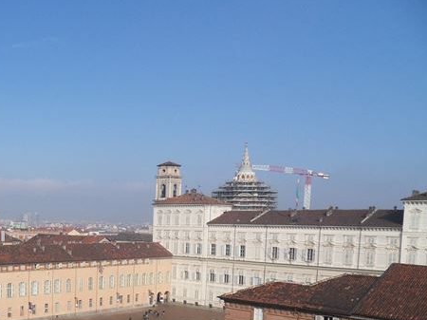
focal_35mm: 42
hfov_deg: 42.4
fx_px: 518
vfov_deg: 32.9
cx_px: 75
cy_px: 276
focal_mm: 4.2
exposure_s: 1/350
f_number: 7.5
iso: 80
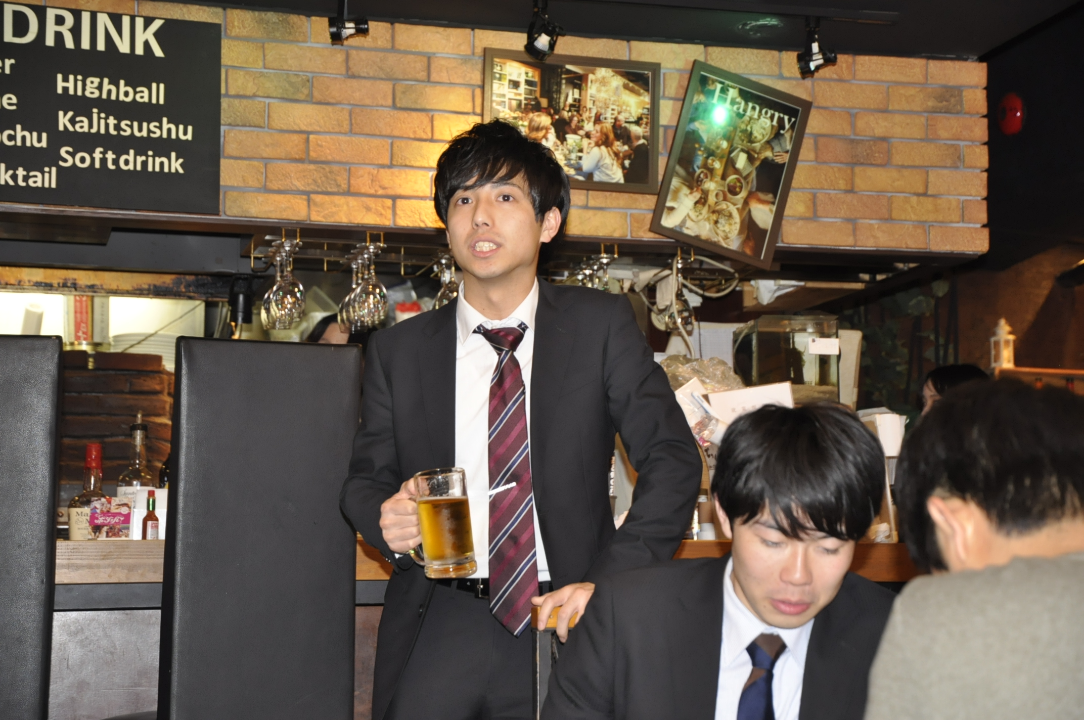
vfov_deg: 20.6
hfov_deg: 30.5
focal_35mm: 66
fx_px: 1985
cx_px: 542
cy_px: 360
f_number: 3.5
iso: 800
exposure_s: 1/60
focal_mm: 44
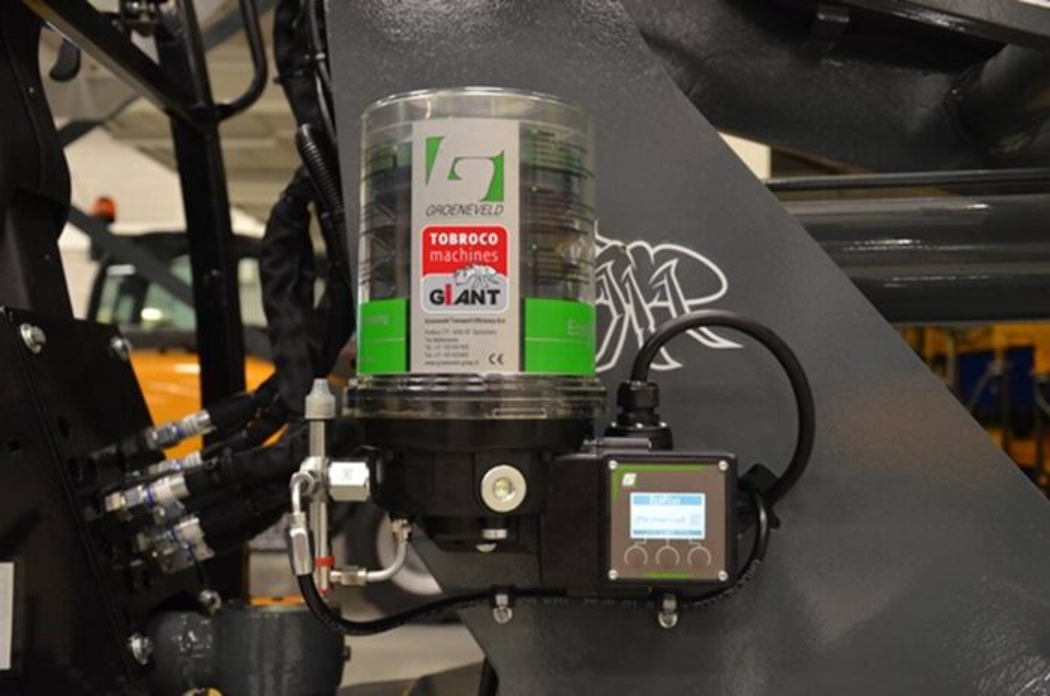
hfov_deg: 49.6
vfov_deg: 34.1
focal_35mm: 39
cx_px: 525
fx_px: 1135
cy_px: 348
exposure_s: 1/10
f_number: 4
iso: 1600
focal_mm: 26
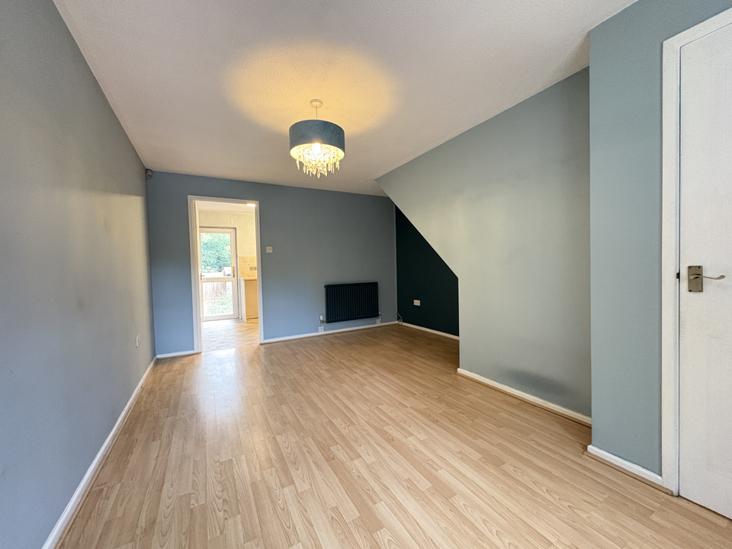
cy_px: 274
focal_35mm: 14
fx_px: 296
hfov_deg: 102.1
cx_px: 366
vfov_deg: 85.7
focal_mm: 2.22
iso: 800
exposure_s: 1/60
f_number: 2.2
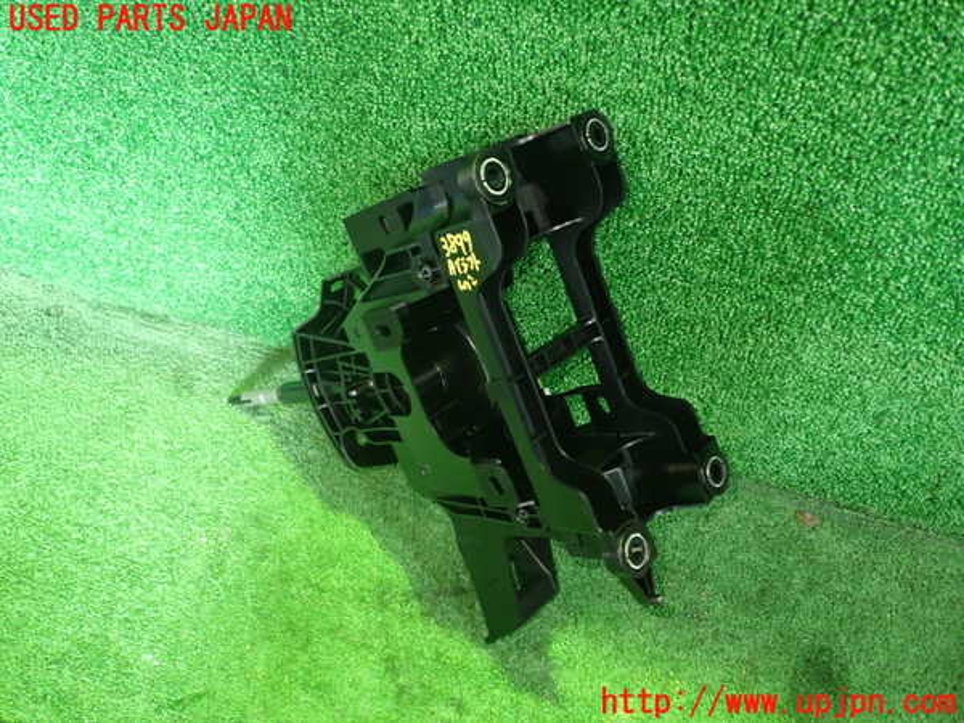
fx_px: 891
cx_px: 482
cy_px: 362
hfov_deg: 56.8
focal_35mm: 32
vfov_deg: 44.2
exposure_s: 1/15
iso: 800
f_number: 2.4
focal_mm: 5.79
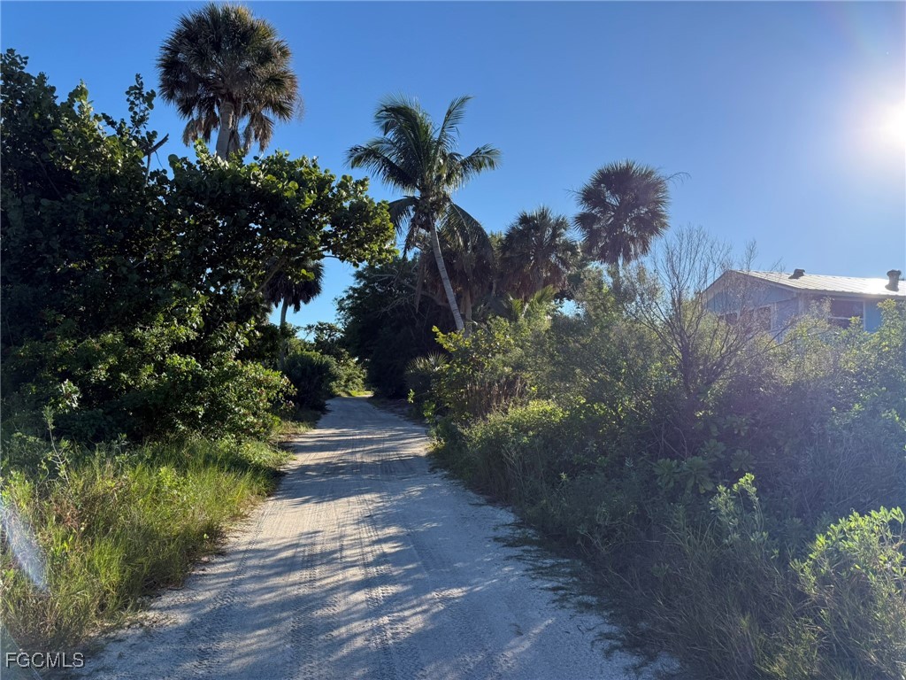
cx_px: 453
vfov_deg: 56.8
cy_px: 340
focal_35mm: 24
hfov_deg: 71.6
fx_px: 628
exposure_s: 1/3021
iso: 80
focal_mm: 6.76
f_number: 1.78
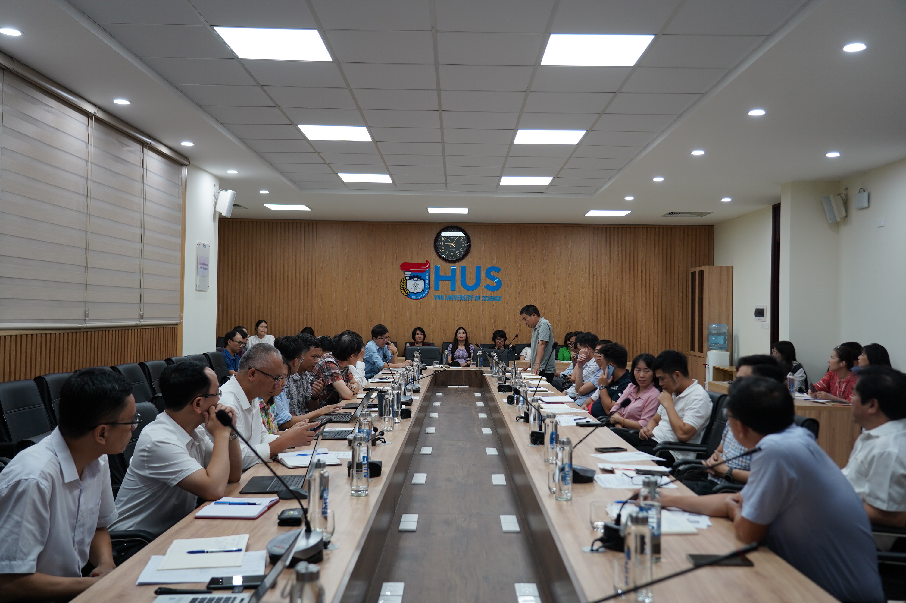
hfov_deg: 58.8
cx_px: 453
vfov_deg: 41.0
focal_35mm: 32
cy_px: 302
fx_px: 805
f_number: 4
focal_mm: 32
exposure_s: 1/160
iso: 500
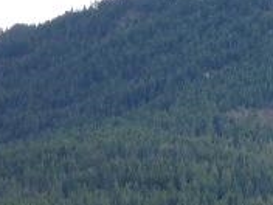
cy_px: 216
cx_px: 326
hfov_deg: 5.0
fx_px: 3099
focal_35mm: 393
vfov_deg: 3.8
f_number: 6.6
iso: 80
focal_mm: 19.6
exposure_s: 1/85
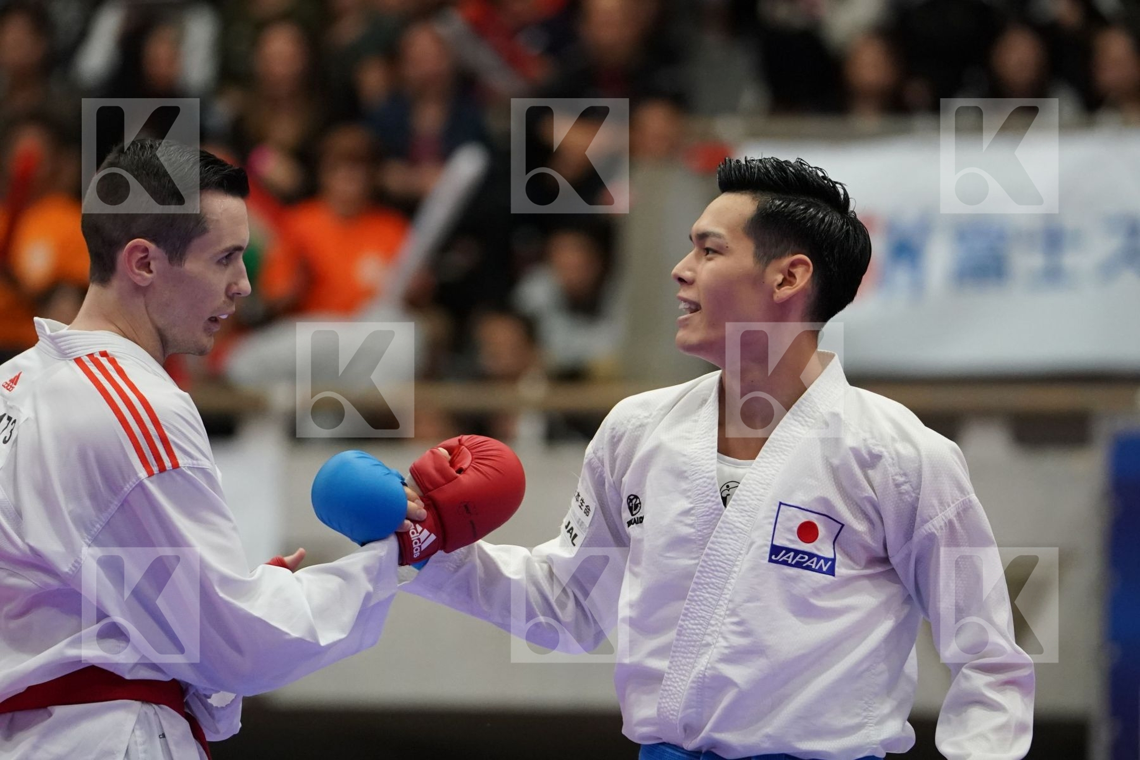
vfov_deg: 4.6
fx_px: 9498
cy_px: 380
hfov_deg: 6.9
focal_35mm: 300
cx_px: 570
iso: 4000
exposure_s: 1/1000
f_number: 2.8
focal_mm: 200
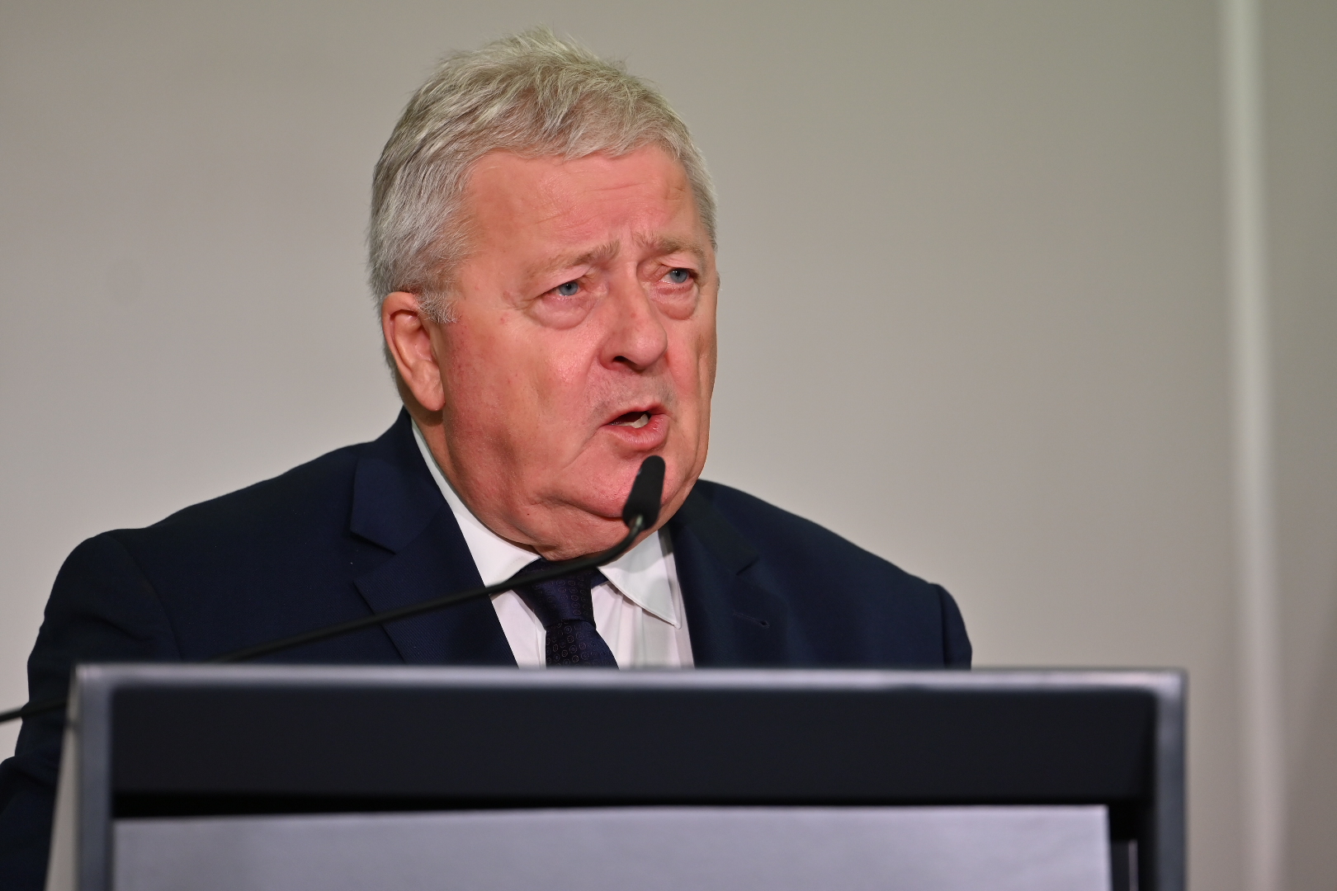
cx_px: 668
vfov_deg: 7.6
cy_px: 446
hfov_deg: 11.4
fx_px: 6684
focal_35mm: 180
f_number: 2.8
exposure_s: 1/200
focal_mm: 180
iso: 250
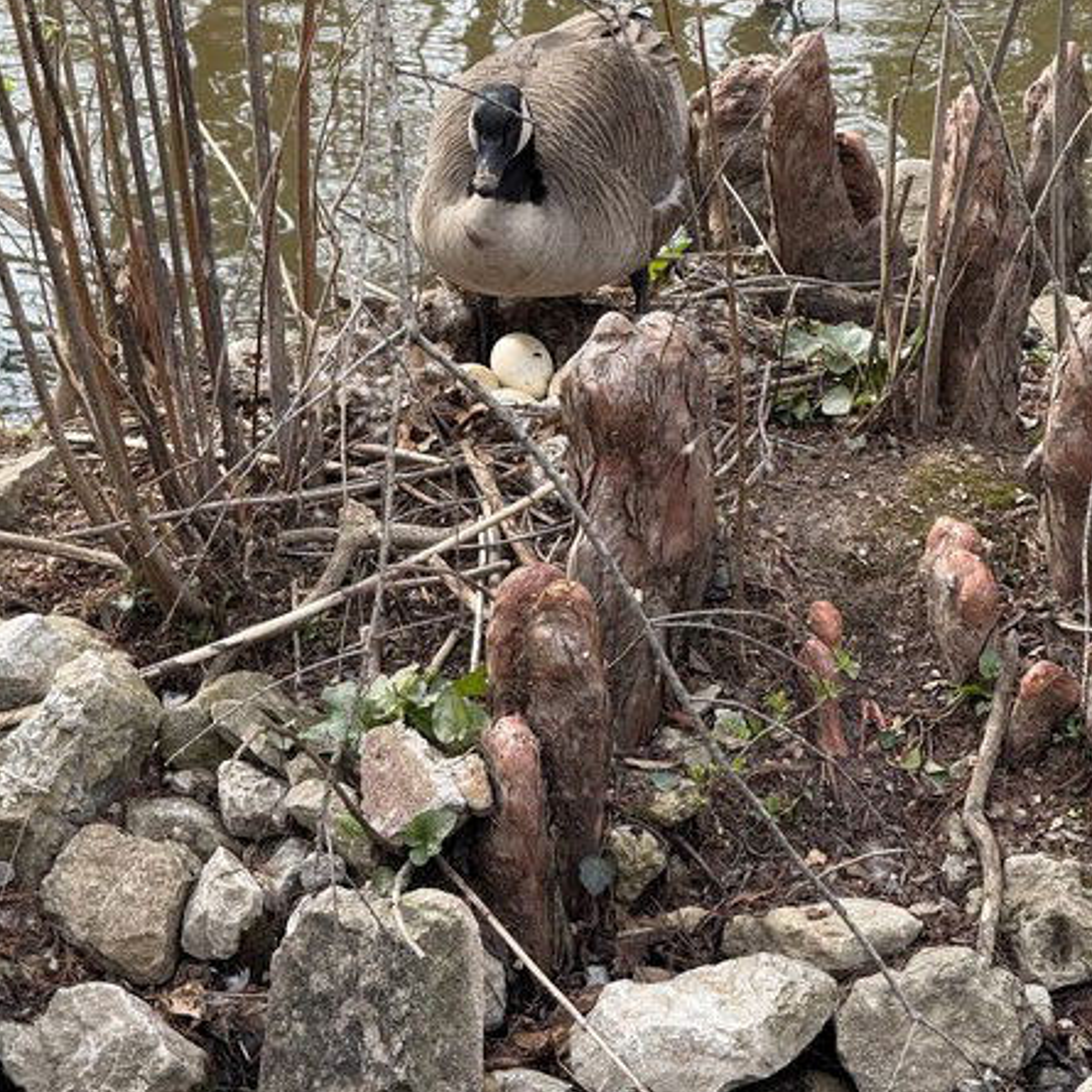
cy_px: 434
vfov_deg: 12.2
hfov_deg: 12.2
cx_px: 545
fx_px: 5104
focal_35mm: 143
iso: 64
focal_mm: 15.66
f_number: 2.8
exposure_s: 1/307
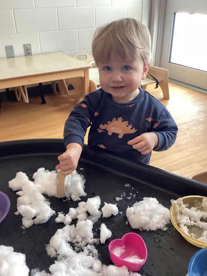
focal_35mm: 31
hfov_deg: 45.5
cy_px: 138
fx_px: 247
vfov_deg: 58.3
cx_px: 104
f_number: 2.4
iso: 160
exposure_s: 1/60
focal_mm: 3.3
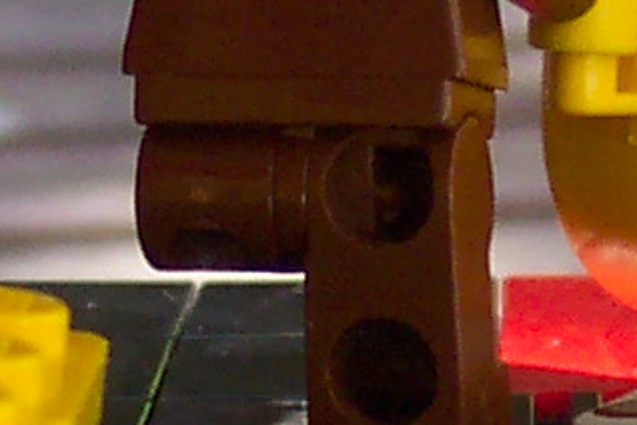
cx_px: 647
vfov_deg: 5.3
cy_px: 361
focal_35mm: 258
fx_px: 4565
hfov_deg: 7.9
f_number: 2.8
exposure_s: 1/350
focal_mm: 8
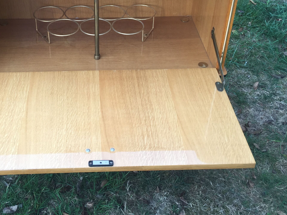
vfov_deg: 29.4
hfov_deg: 38.6
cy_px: 62
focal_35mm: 49
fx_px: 406
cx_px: 103
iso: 32
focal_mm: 4.15
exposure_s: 1/100
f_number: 2.2
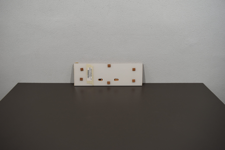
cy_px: 75
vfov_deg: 43.6
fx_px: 187
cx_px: 112
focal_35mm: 30
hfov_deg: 61.9
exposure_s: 1/125
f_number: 5.6
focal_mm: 20
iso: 360
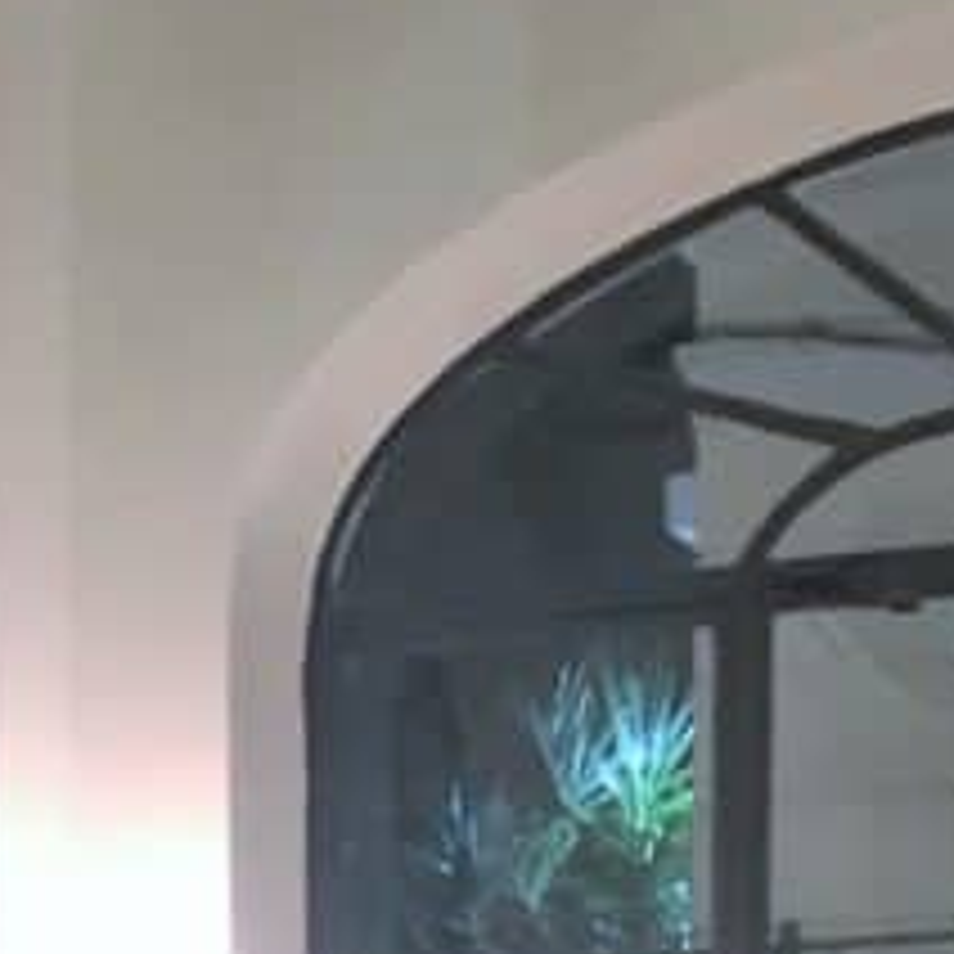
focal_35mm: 129
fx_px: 4022
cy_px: 2054
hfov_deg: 13.5
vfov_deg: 11.8
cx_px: 261
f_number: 2.2
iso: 400
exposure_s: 1/15
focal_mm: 4.15
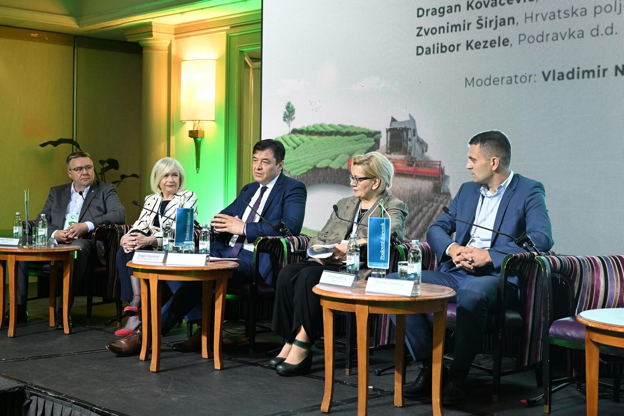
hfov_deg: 36.2
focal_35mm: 55
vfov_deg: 24.6
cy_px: 208
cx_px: 312
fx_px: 953
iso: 4000
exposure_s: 1/60
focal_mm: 55
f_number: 6.3
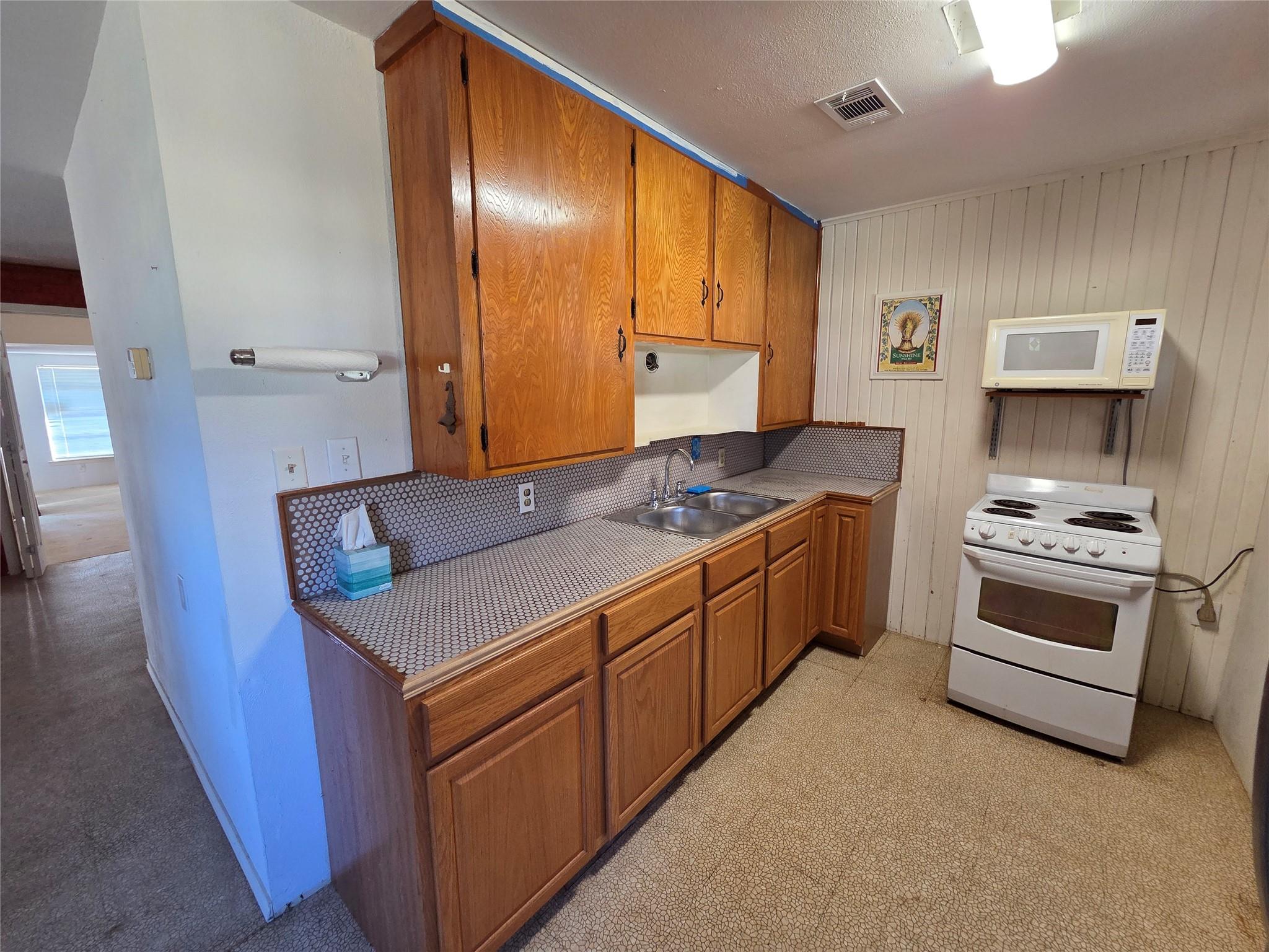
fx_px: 477
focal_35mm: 13
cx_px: 634
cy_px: 476
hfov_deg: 106.2
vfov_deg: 89.9
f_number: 2.2
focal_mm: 2.2
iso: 320
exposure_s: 1/60
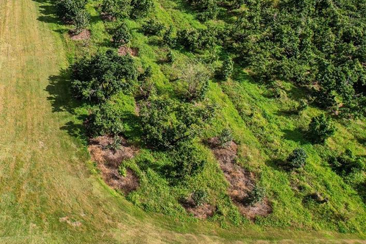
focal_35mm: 50
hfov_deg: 35.4
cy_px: -8
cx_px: -9
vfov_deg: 25.5
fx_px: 508
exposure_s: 1/2000
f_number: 2.8
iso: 120
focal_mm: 8.38
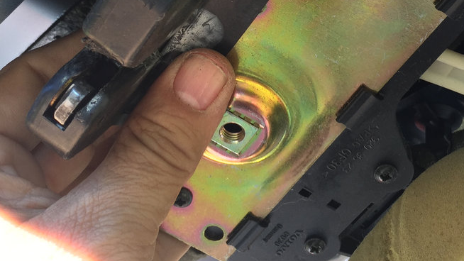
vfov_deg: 20.3
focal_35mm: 58
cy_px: 21
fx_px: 714
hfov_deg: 36.0
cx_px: 261
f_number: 2.2
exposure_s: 1/134
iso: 32
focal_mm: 4.15
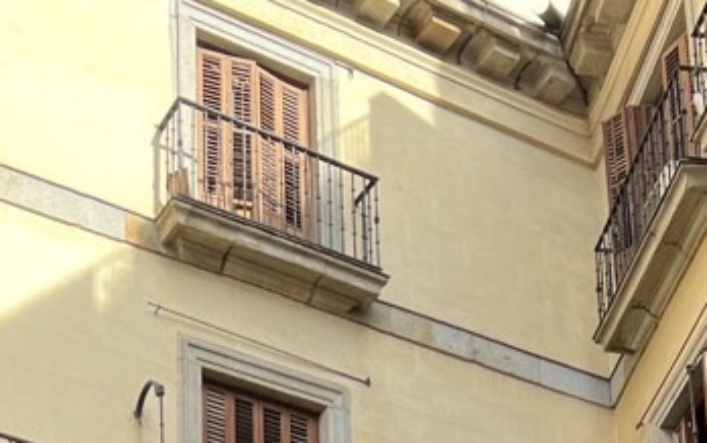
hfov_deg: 21.8
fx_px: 1832
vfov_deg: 11.1
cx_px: 242
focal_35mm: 95
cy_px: 1124
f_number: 1.5
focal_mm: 5.7
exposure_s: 1/674
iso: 50
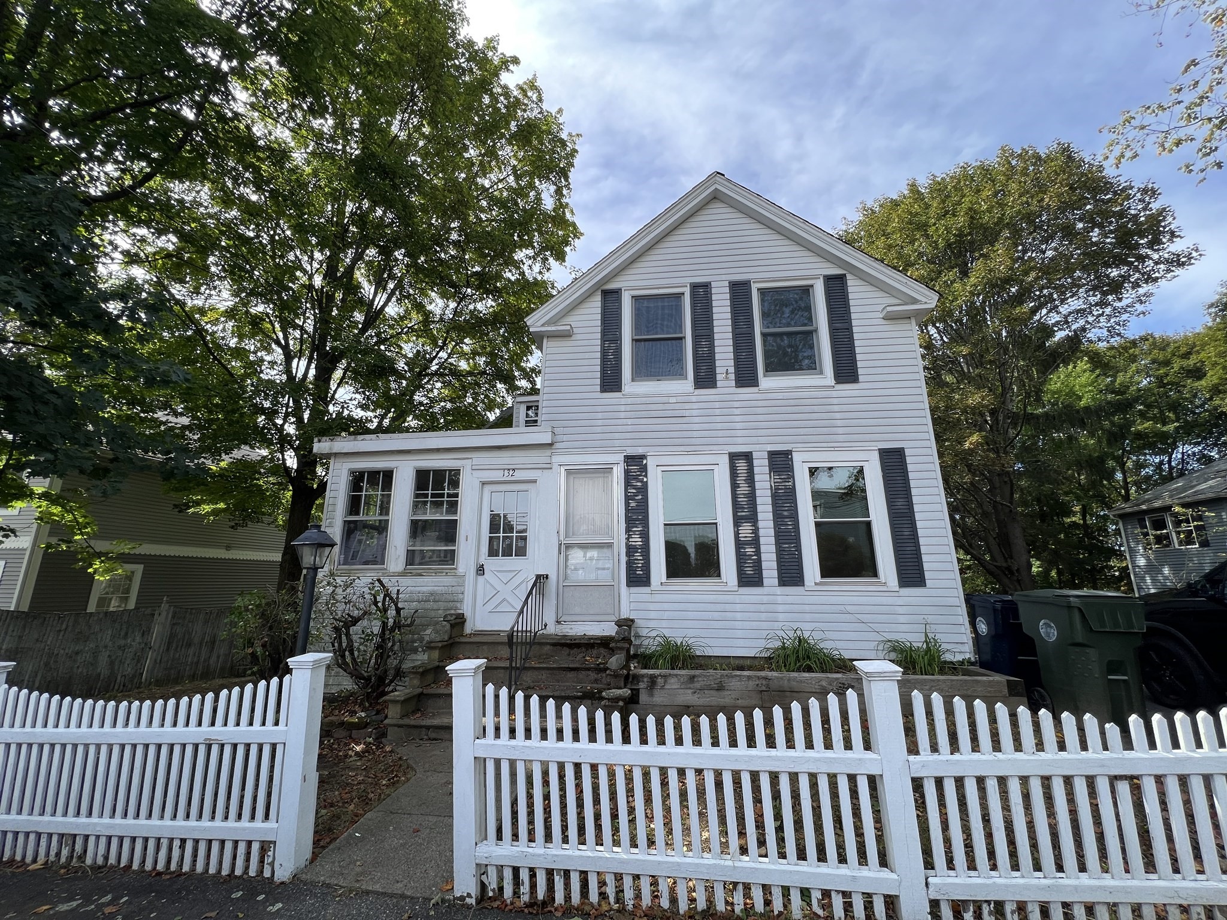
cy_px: 460
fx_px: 461
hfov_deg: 106.2
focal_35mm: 13
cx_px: 614
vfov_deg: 89.9
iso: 32
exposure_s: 1/525
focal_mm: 1.57
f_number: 1.8
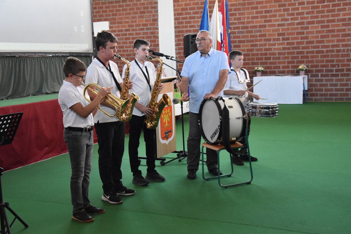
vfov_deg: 26.0
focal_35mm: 52
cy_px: 118
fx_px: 507
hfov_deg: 38.2
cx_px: 178
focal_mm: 34
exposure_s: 1/125
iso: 3200
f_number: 4.2
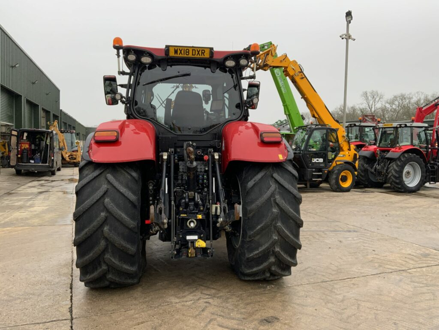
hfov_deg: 61.7
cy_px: 165
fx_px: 368
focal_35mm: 29
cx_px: 220
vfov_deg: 48.2
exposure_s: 1/122
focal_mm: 3
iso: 32
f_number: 1.8
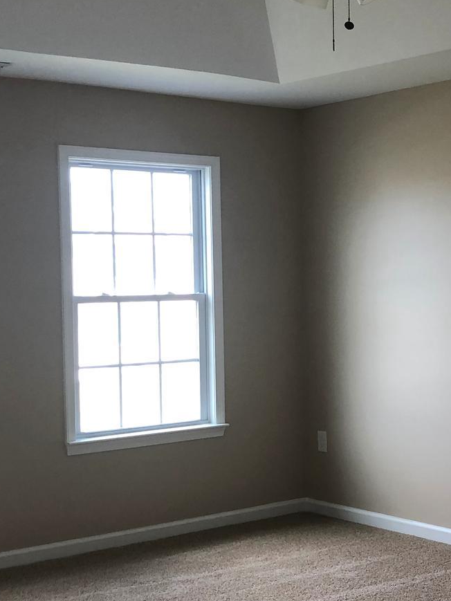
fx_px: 1146
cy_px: 335
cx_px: 344
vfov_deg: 29.4
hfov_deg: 22.0
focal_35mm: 66
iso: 25
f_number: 1.8
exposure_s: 1/40
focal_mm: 3.99
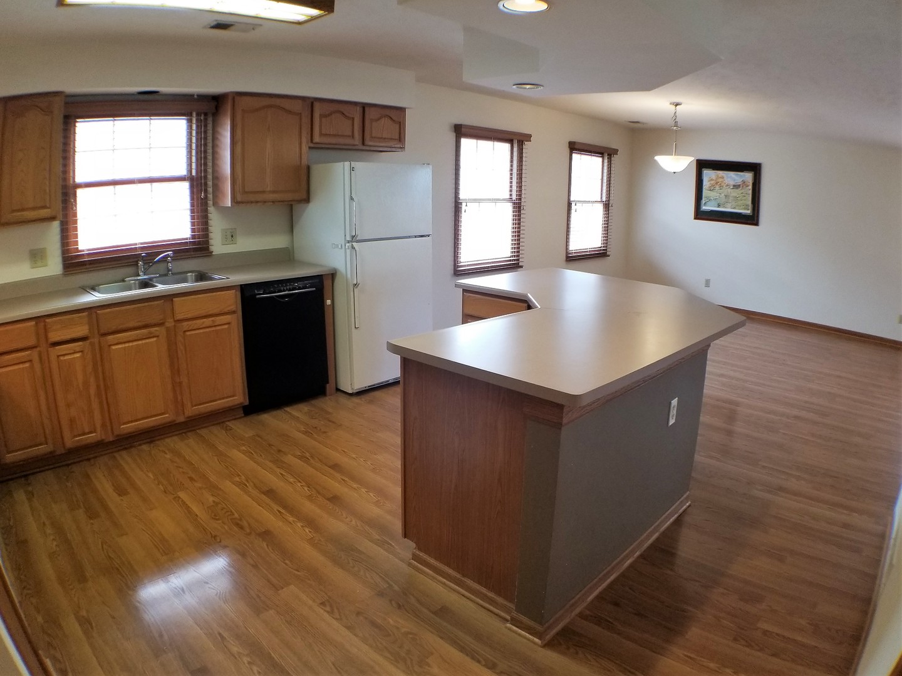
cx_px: 451
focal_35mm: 26
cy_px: 338
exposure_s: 1/40
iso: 125
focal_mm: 4.3
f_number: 1.7
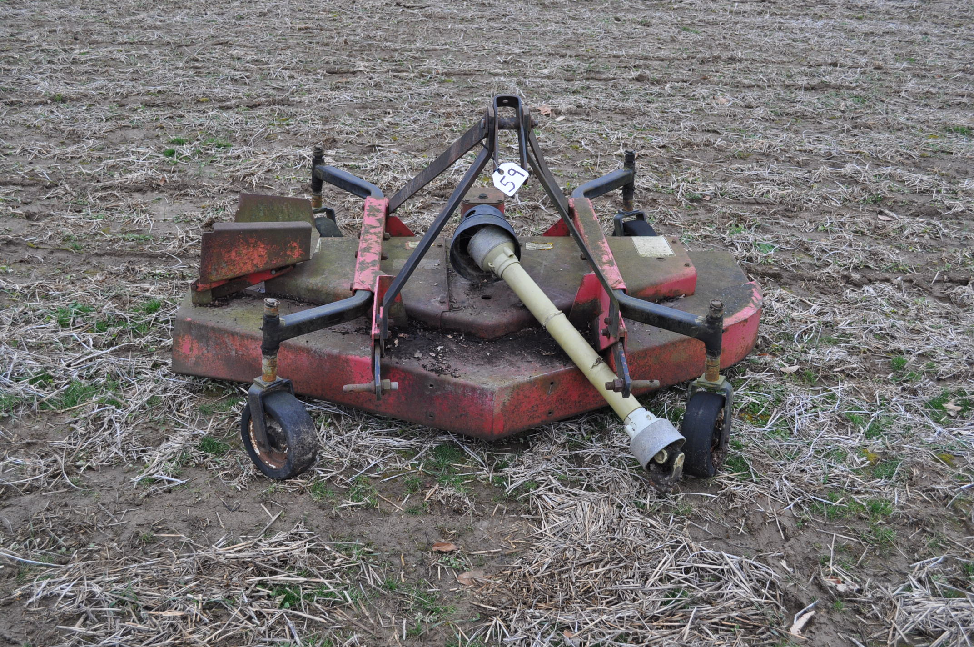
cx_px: 487
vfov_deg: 36.8
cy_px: 324
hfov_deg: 53.2
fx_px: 973
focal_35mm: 36
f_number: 5.6
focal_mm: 24
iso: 400
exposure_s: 1/125
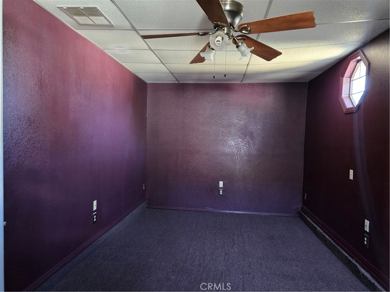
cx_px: 195
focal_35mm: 23
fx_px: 259
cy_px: 146
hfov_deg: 73.9
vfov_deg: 58.9
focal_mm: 5.4
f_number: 1.8
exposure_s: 1/60
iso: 1600
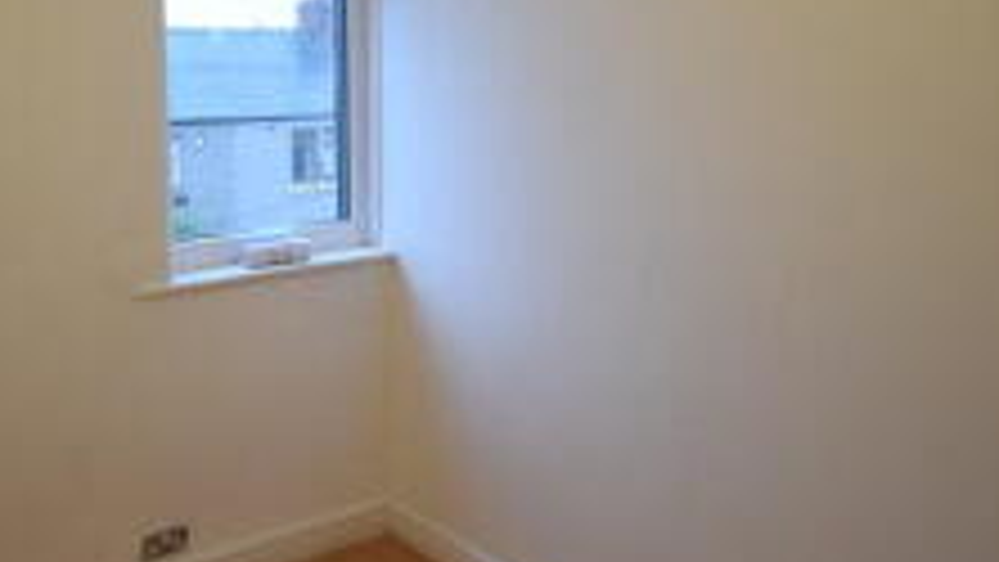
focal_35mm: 37
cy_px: 223
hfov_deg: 52.9
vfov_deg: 31.8
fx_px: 984
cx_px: 338
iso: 720
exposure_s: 1/60
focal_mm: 11
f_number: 4.2
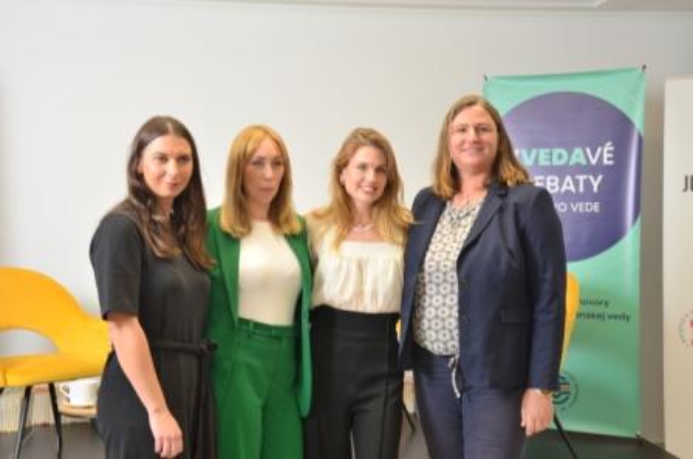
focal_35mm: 51
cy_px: 230
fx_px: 980
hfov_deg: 38.9
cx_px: 346
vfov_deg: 26.4
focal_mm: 34
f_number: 8
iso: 400
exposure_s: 1/15
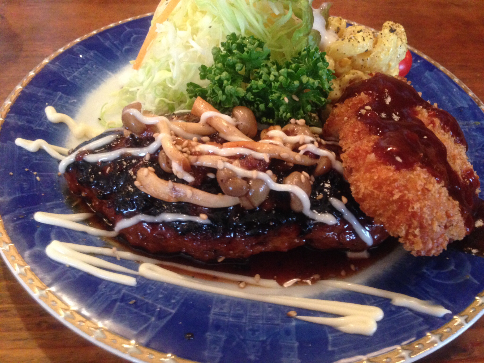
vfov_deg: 42.9
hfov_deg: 55.4
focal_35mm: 33
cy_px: 182
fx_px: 461
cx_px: 242
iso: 400
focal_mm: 4.12
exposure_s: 1/15
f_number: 2.4
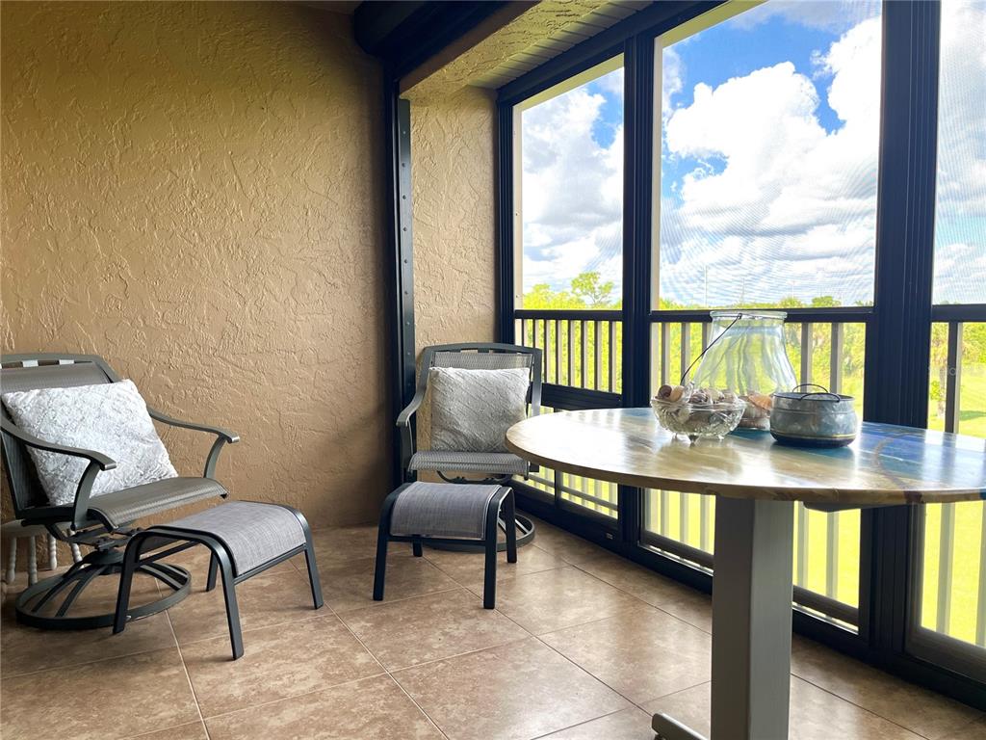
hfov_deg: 67.3
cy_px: 370
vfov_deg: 53.1
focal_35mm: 26
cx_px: 493
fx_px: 741
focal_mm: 5.1
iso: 50
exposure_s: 1/428
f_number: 1.6
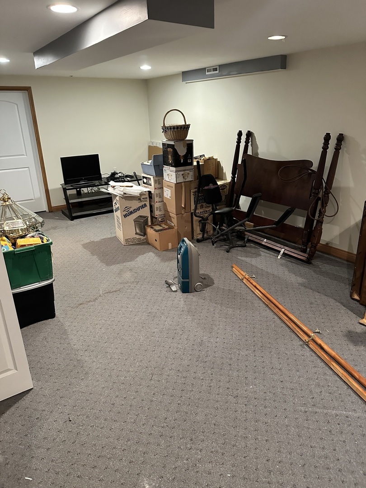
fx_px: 338
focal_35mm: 24
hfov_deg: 56.8
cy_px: 244
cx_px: 183
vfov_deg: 71.6
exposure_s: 1/60
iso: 800
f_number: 1.78
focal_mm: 6.86
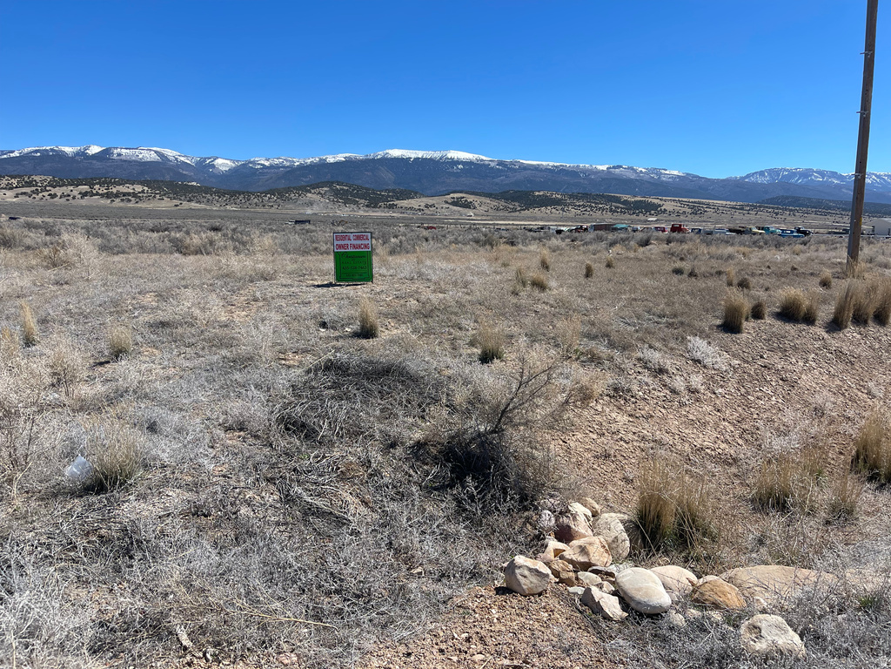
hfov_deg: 67.3
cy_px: 334
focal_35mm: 26
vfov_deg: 53.1
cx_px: 446
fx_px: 669
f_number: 1.6
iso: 50
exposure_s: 1/5618
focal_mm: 5.1
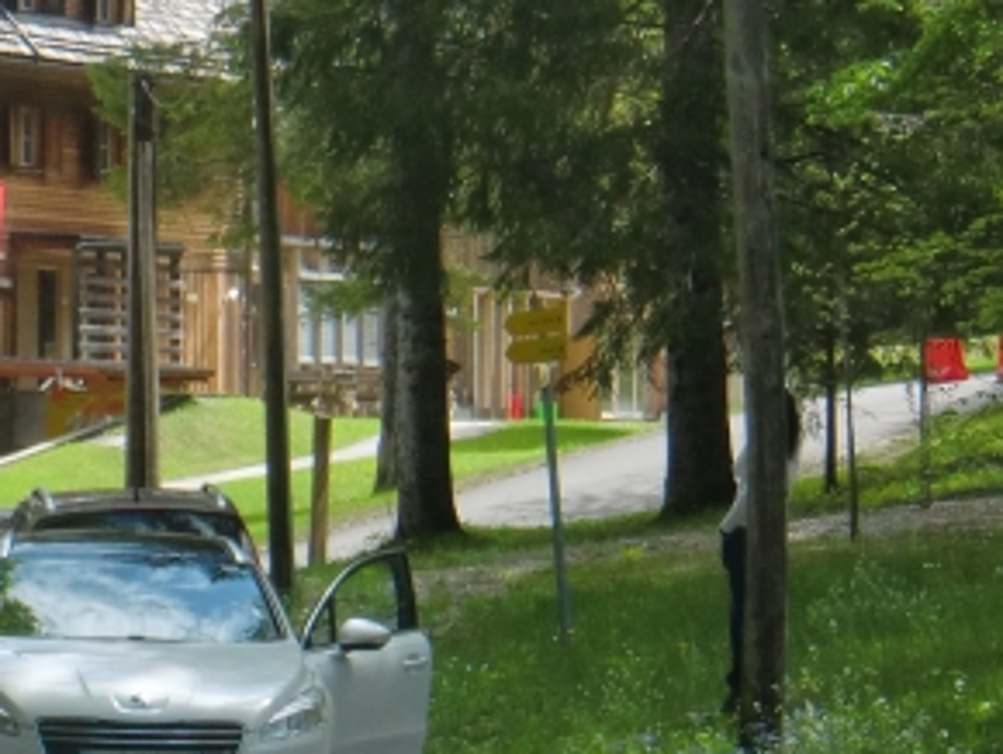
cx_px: -259
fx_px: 5278
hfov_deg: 10.6
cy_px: 159
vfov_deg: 8.2
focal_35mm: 182
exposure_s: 1/320
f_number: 4.6
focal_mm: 11.5
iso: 100
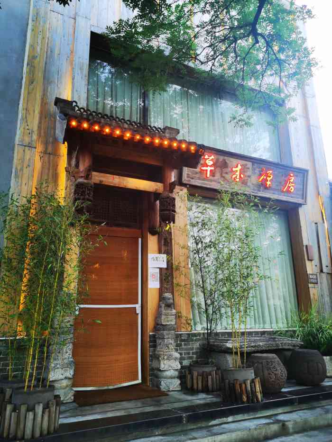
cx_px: 166
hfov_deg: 51.4
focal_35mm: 27
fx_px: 345
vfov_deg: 65.3
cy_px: 221
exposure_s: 1/100
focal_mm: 5.58
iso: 64
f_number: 1.8
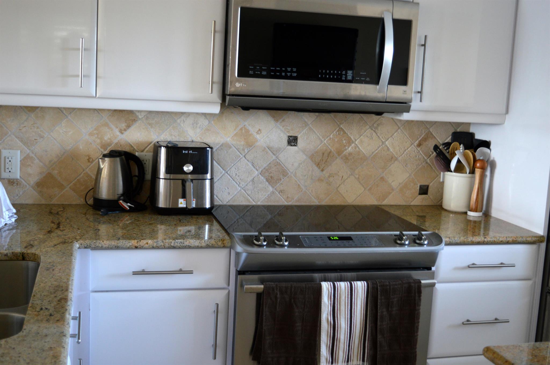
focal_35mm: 45
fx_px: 687
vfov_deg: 29.8
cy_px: 182
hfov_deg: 43.6
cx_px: 275
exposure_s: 1/15
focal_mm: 30
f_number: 4.2
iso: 450
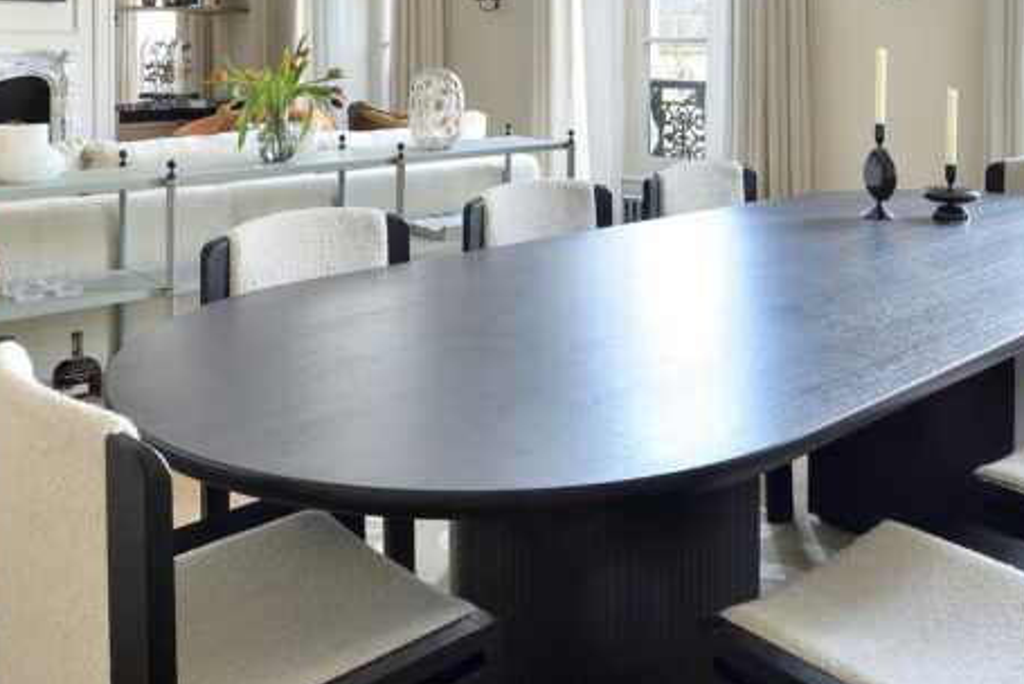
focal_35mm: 36
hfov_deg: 53.0
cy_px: 58
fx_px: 1025
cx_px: 551
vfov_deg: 34.7
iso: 200
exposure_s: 1/2
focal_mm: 16
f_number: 11
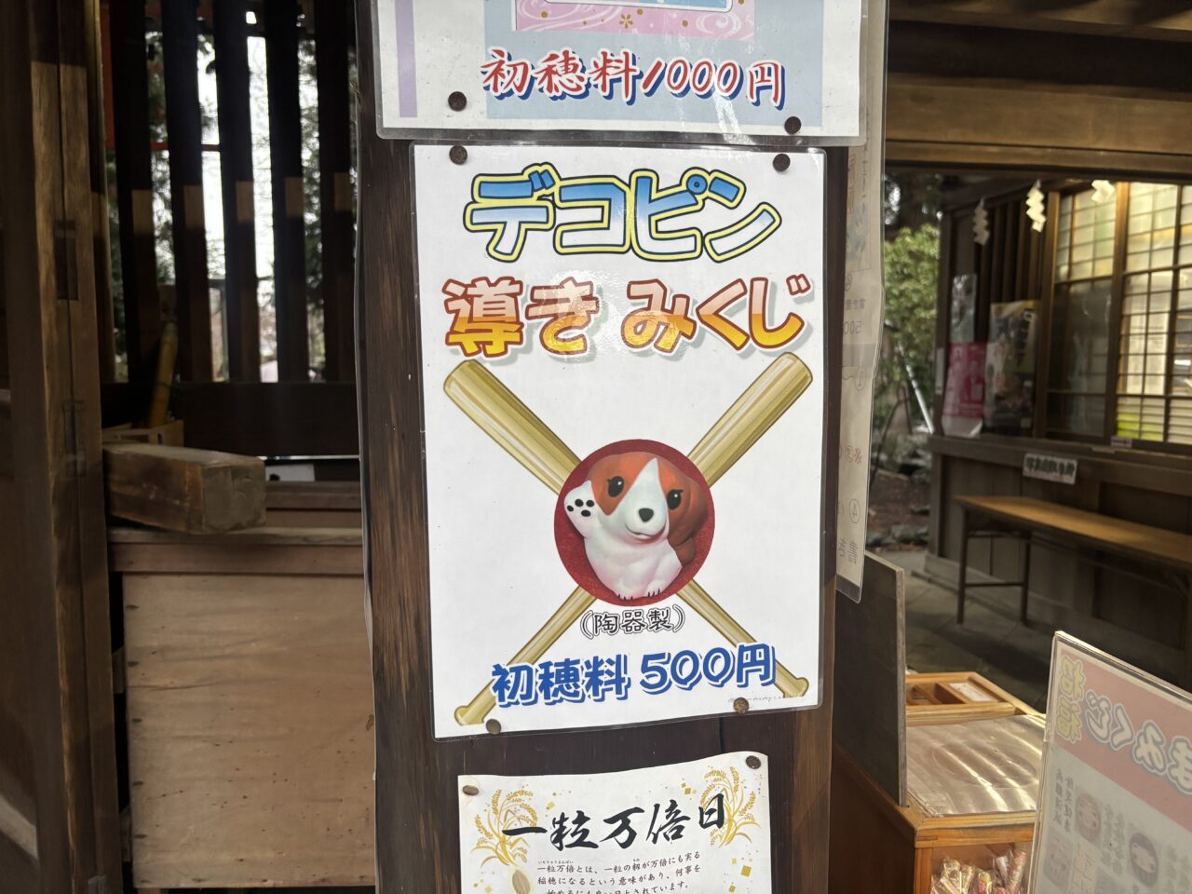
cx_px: 596
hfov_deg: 67.3
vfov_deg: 53.1
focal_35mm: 26
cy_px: 447
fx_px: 895
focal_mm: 5.96
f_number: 1.6
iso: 250
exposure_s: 1/60
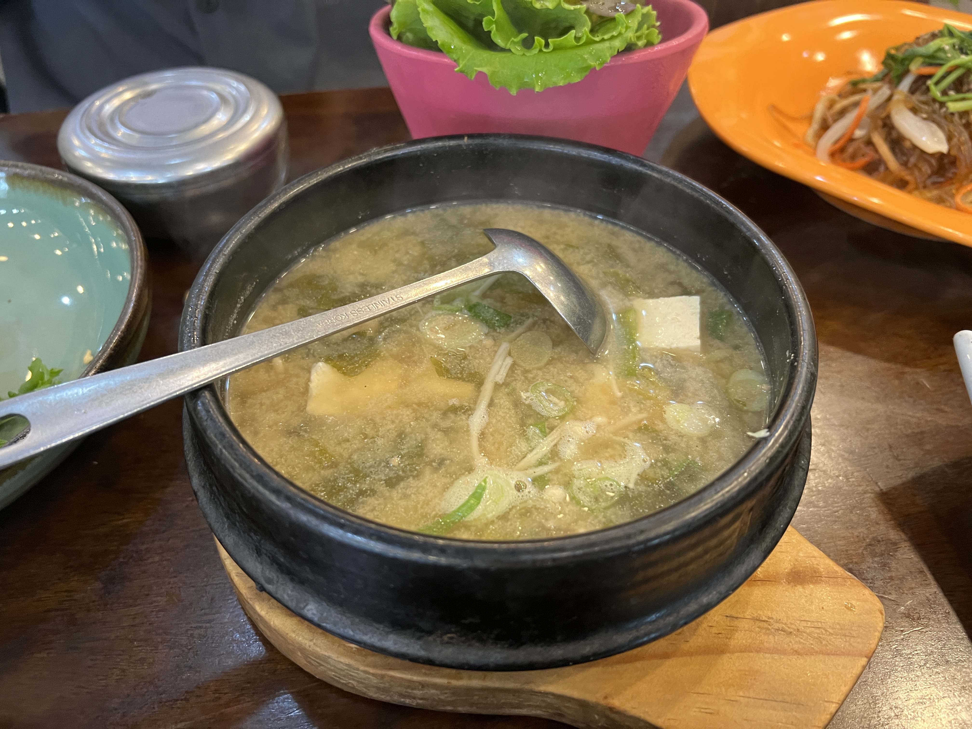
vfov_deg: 53.1
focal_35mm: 26
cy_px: 364
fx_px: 730
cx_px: 486
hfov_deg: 67.3
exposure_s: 1/60
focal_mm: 5.7
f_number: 1.5
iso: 320
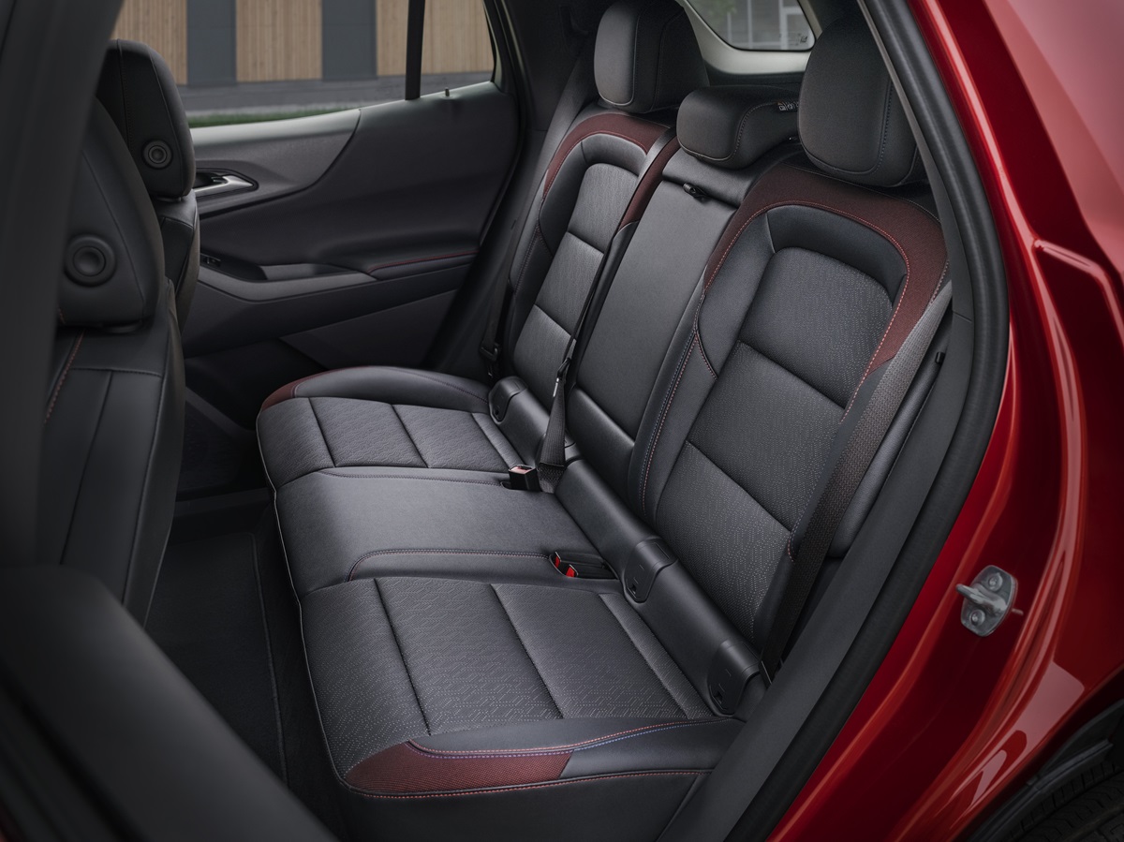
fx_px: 1168
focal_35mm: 36
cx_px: 562
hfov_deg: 51.4
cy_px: 421
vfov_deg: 39.6
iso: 1600
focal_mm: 45
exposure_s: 1/100
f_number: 8
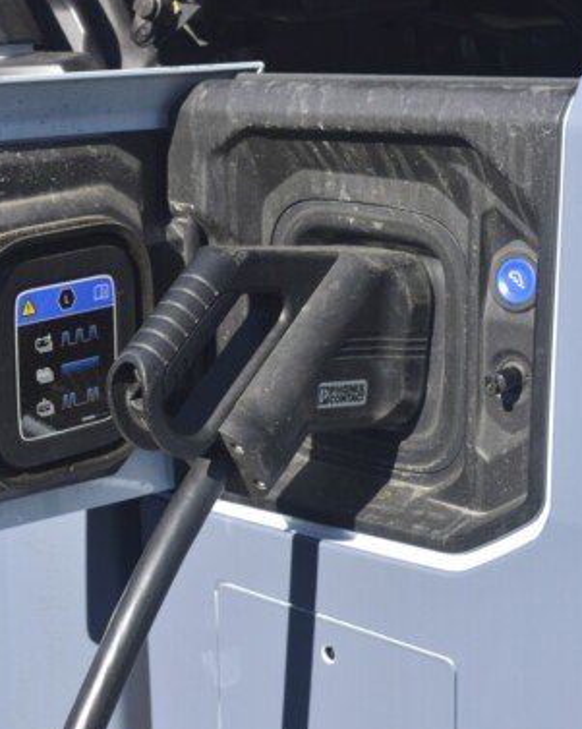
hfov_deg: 17.2
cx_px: 166
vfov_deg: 21.5
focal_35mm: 89
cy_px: 312
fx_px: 1919
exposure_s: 1/500
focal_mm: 34
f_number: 11
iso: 360
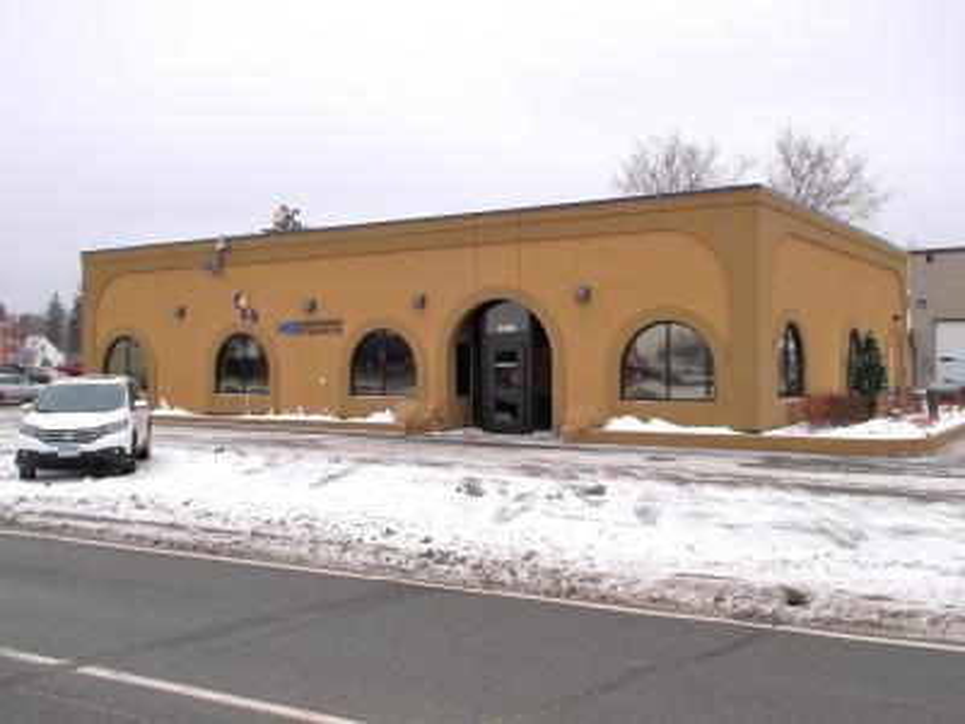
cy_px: 362
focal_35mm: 37
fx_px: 1031
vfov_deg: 38.7
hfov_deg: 50.1
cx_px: 482
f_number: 3.7
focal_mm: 5.2
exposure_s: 1/250
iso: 80
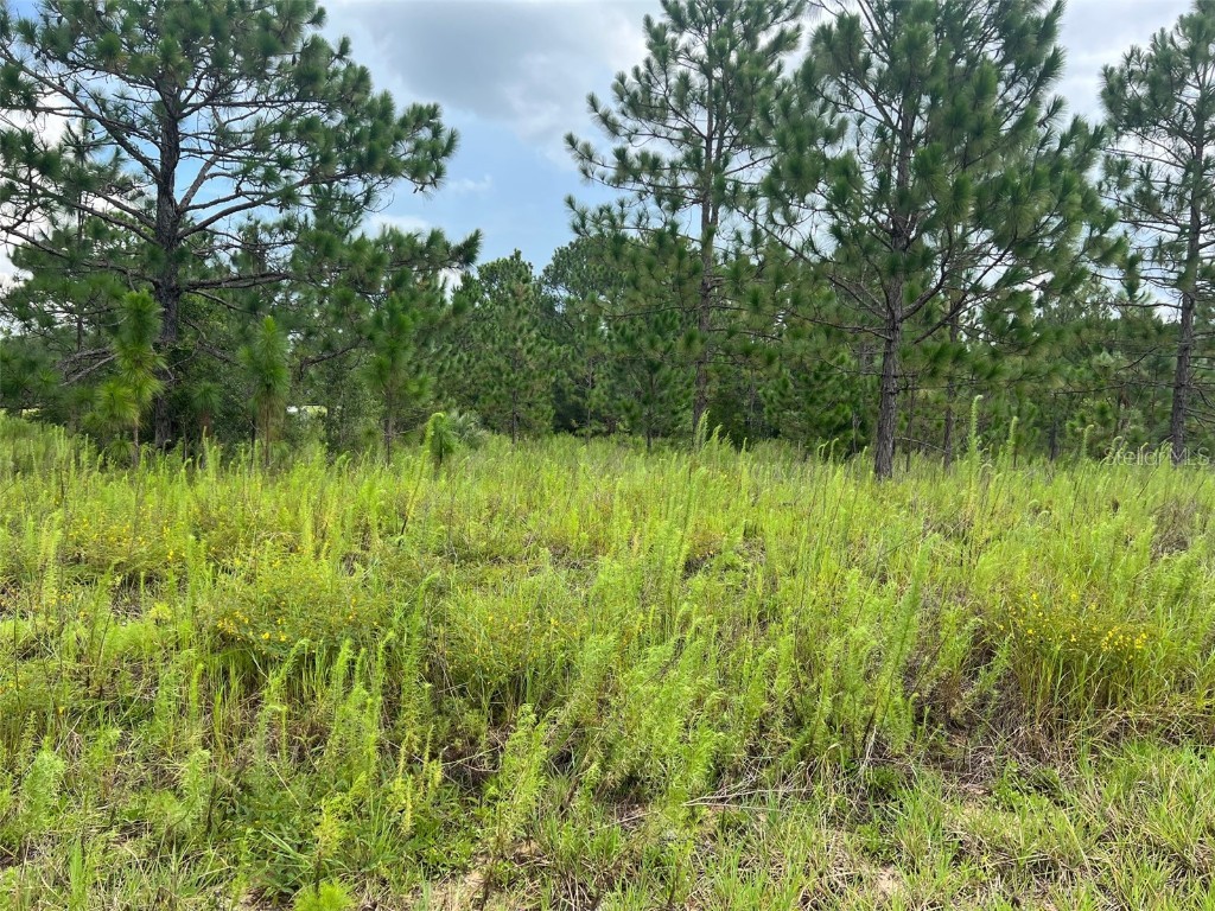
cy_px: 456
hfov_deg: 67.3
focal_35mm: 26
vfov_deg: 53.1
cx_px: 608
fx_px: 913
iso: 50
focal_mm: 5.7
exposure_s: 1/1412
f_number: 1.5
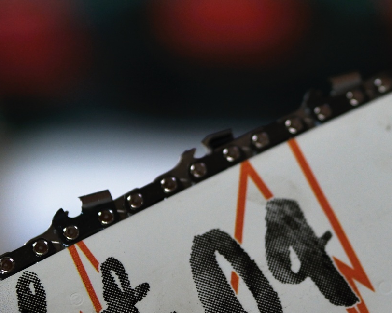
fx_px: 2366
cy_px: 222
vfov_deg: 7.6
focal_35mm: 204
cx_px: 327
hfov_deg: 9.4
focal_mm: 56
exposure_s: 1/125
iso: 400
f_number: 1.4
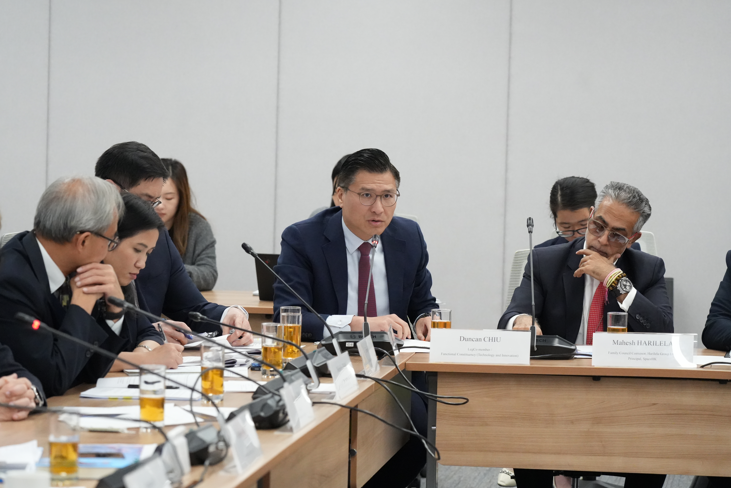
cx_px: 347
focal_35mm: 136
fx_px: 2761
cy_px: 241
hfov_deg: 15.1
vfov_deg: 10.1
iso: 10000
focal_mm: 129
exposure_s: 1/200
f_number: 4.5
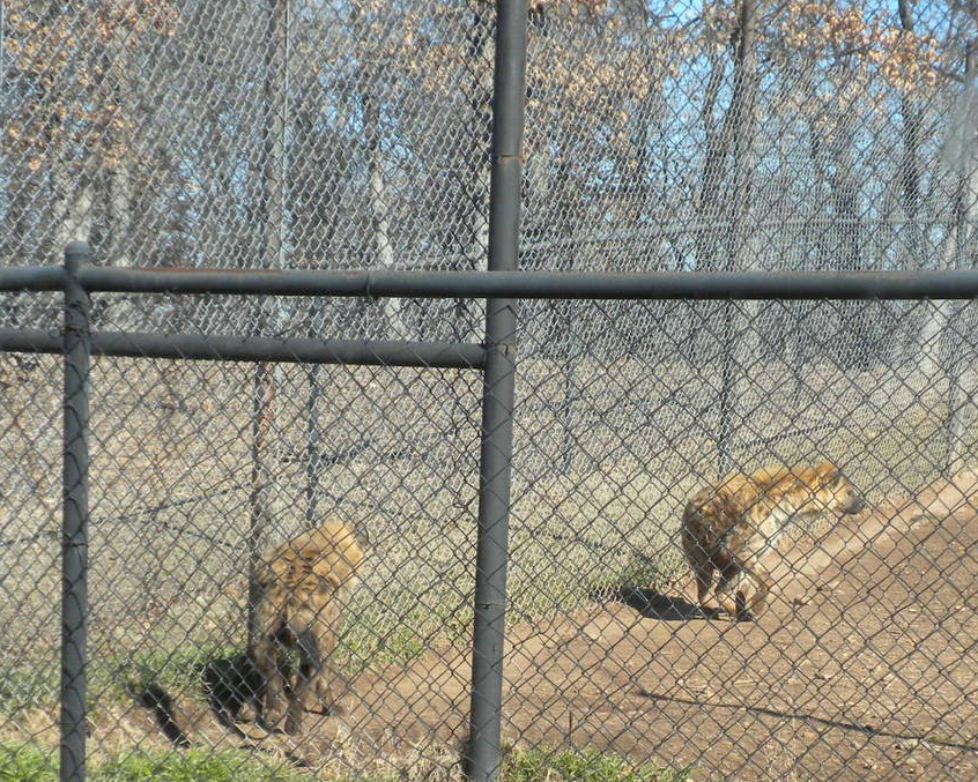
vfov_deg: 15.9
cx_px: 680
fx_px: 2779
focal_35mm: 96
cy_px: 658
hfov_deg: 19.9
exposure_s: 1/575
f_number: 4.3
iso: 143
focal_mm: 9.1
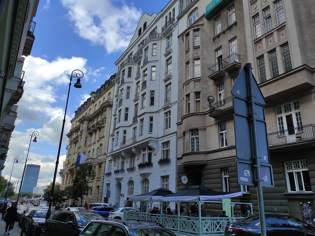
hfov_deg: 69.4
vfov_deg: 54.9
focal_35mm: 25
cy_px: 118
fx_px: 227
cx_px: 158
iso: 100
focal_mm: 5.43
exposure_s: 1/1756
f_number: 1.89
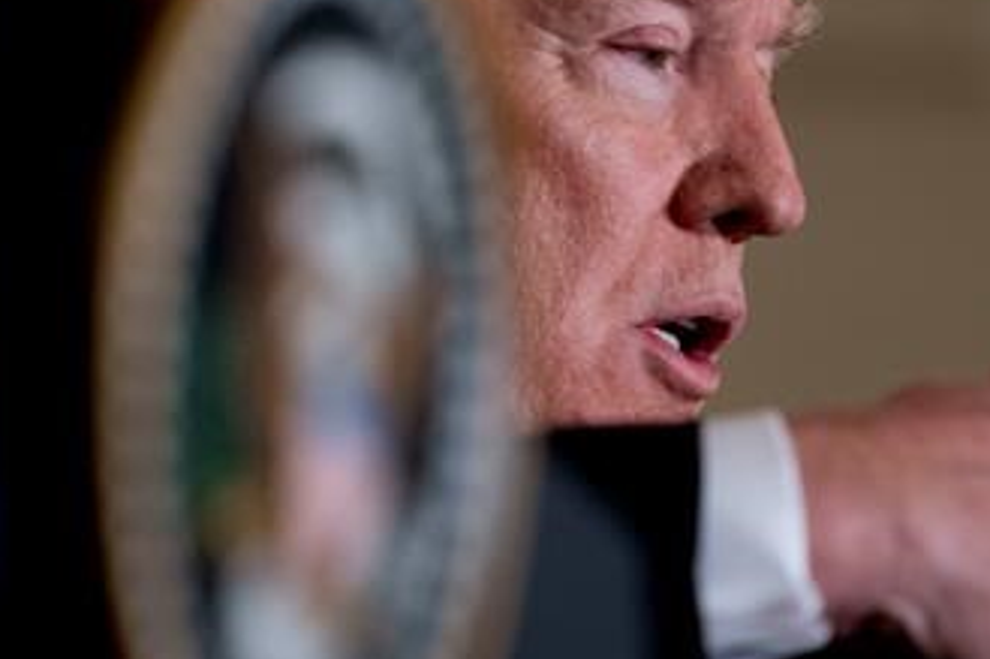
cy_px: 317
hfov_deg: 3.5
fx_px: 16271
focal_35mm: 592
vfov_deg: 2.3
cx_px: 457
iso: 2500
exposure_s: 1/400
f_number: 5.6
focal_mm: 300
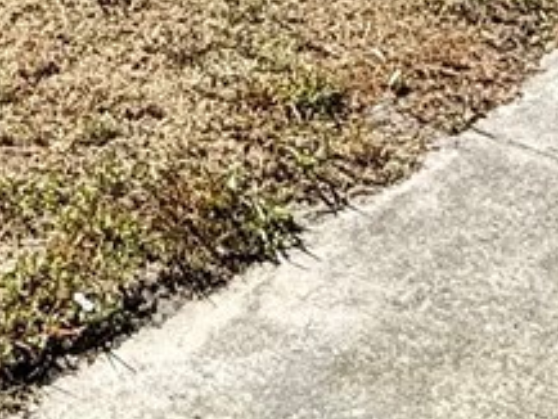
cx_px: 28
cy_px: -368
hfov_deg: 18.7
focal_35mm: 103
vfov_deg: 12.9
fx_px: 1661
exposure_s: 1/1105
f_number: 2.2
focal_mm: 2.22
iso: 50
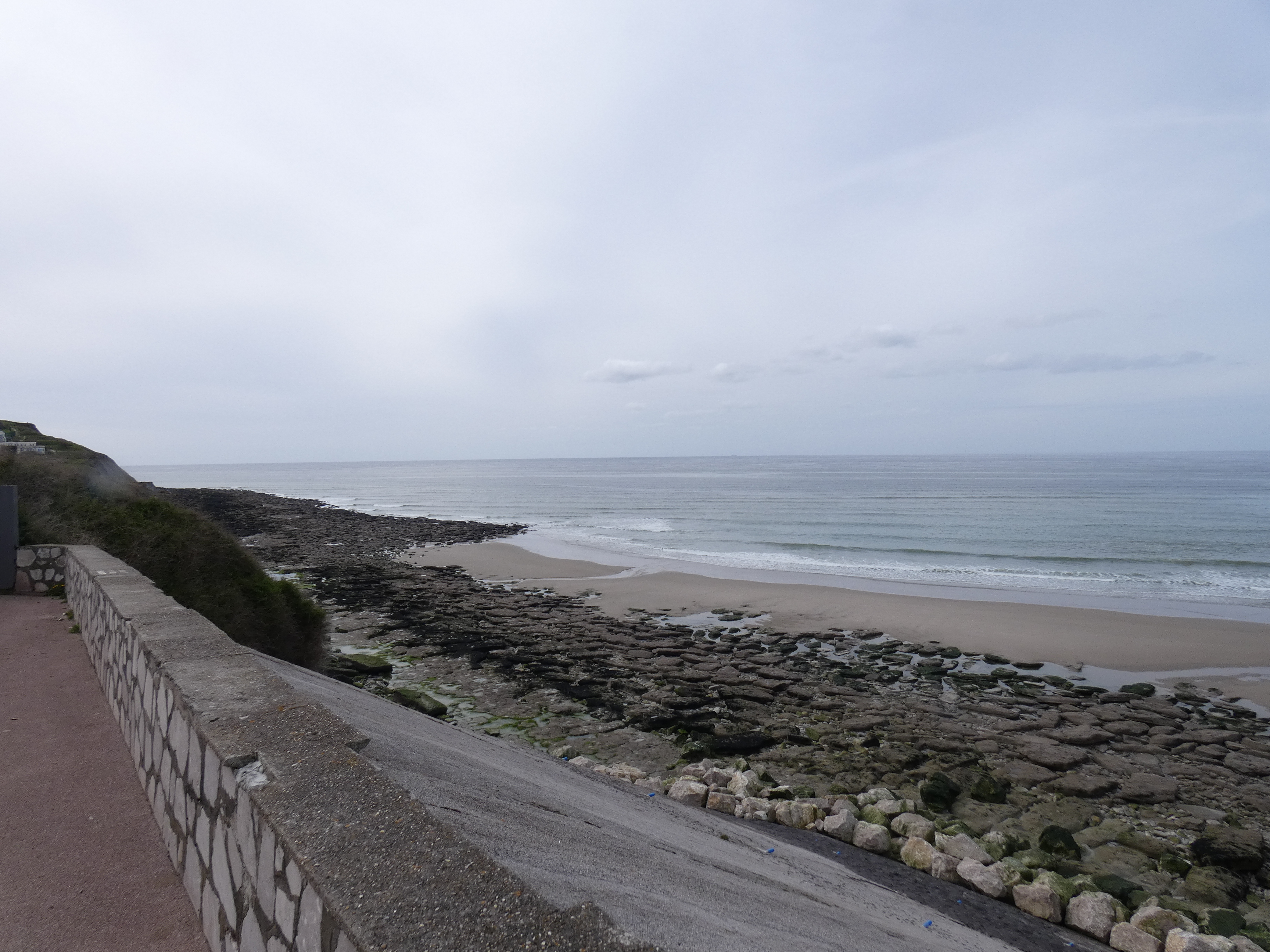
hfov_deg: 81.7
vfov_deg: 66.0
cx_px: 635
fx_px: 734
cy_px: 476
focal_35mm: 20
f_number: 4
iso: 80
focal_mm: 3.6
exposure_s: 1/800
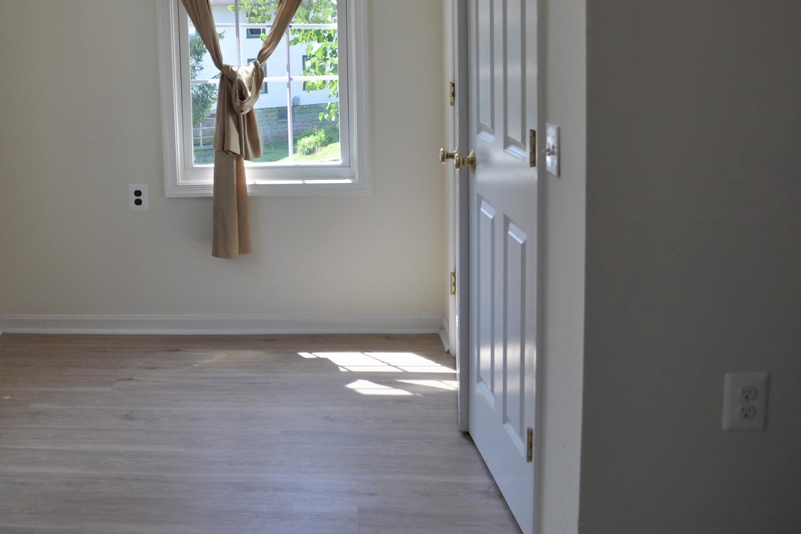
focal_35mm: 44
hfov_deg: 42.9
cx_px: 187
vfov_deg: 29.9
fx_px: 979
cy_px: 123
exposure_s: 1/125
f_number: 5.6
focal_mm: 18
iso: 200
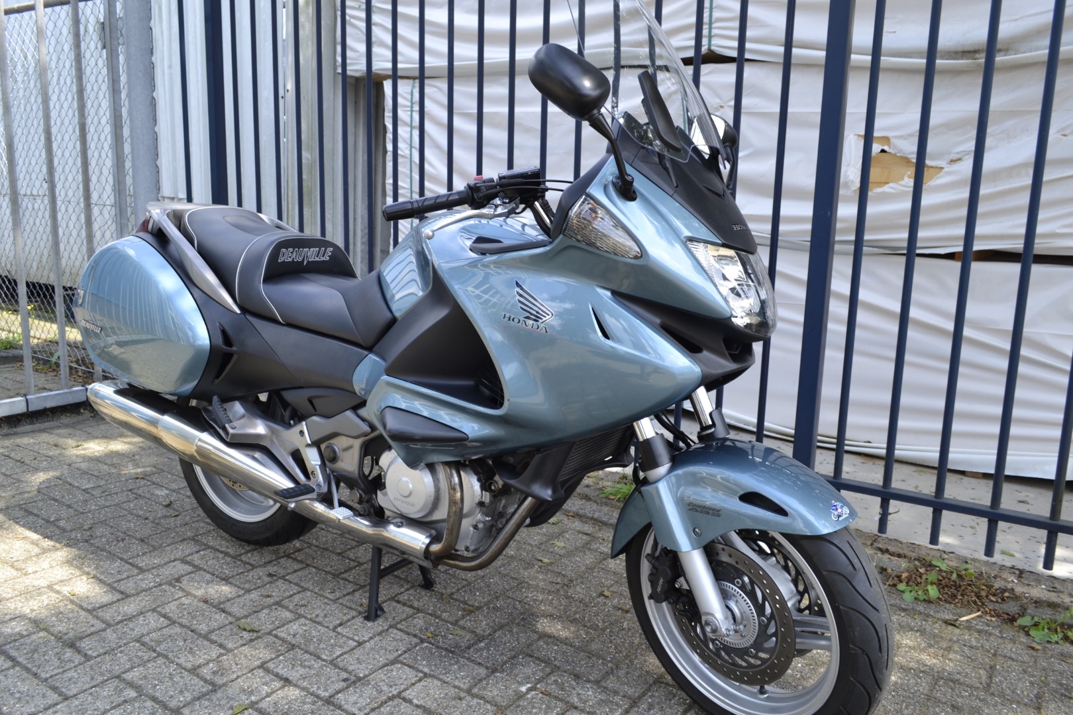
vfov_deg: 47.9
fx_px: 805
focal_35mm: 27
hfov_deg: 67.4
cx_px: 536
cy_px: 358
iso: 100
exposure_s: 1/80
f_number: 6.3
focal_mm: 18
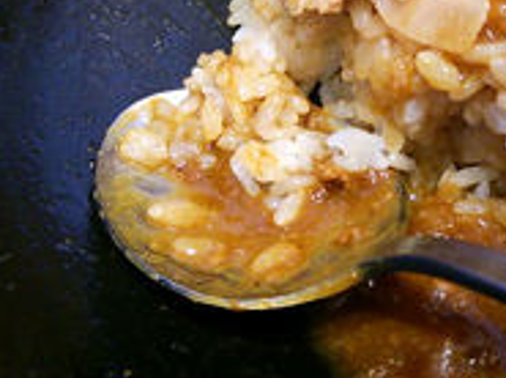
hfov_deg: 29.1
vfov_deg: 21.7
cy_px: 0
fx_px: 948
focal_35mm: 65
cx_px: 416
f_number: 1.94
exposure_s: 1/50
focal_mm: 4.06
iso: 200
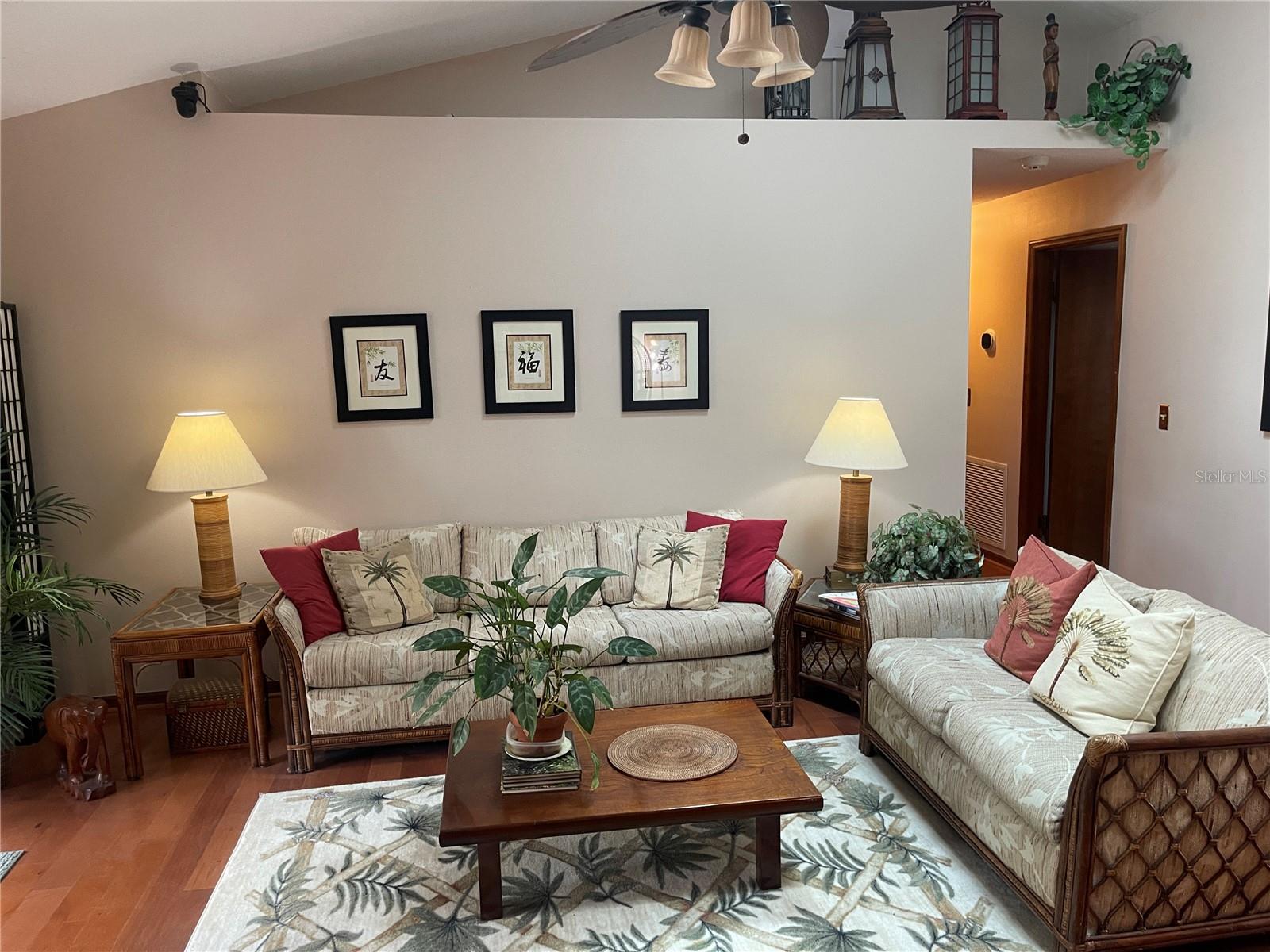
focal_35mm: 25
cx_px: 635
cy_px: 476
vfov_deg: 54.9
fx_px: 917
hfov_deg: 69.4
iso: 200
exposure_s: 1/60
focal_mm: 5.1
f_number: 1.6
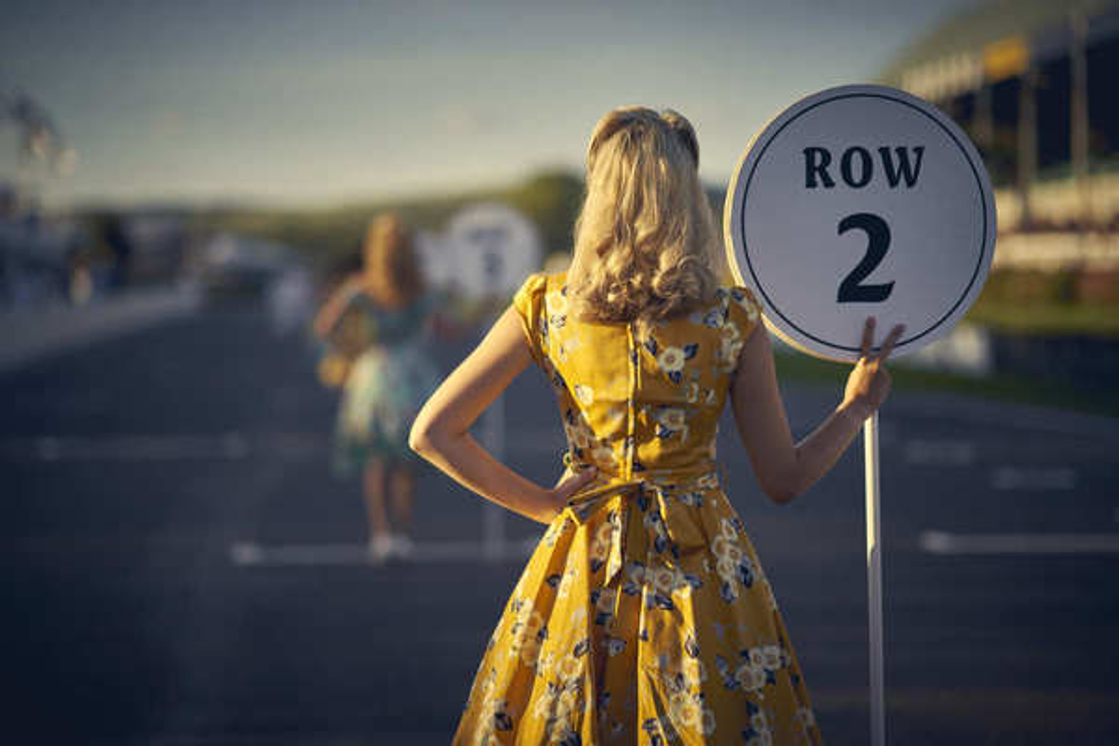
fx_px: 2642
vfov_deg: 16.1
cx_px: 560
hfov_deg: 23.9
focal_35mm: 85
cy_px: 373
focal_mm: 85
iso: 100
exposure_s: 1/2500
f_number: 1.4
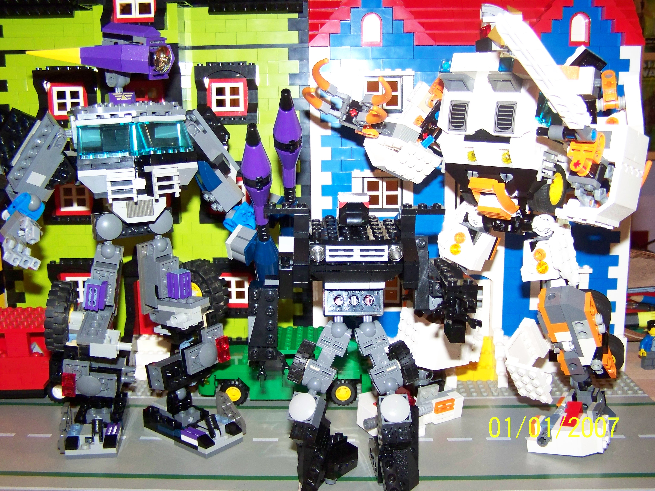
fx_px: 719
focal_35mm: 38
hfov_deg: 49.0
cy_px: 246
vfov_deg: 37.7
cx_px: 328
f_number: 2.8
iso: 200
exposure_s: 1/30
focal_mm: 6.3
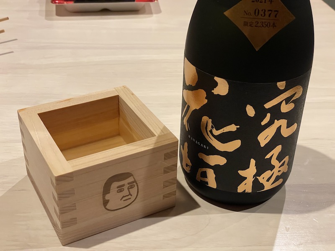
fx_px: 503
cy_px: 126
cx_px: 168
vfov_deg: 28.0
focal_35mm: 52
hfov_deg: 36.8
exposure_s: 1/60
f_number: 2
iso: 500
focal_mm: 6
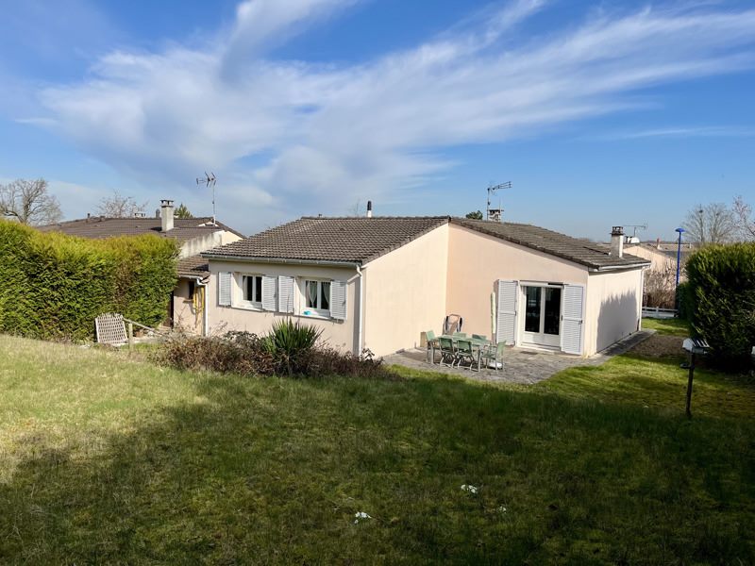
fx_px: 567
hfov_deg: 67.3
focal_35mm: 26
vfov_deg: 53.1
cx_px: 378
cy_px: 283
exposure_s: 1/5848
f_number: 1.6
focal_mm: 5.1
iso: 50
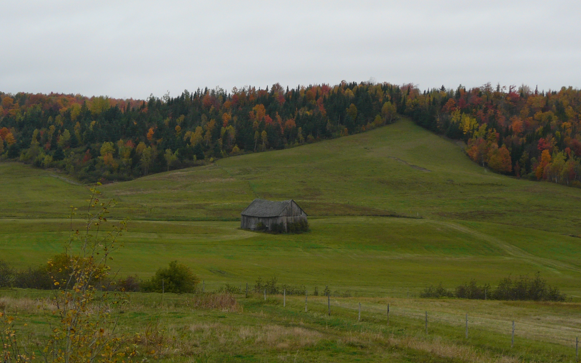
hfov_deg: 17.8
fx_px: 1852
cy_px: 128
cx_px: 295
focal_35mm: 117
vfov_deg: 11.2
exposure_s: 1/100
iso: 100
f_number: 3.2
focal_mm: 12.9
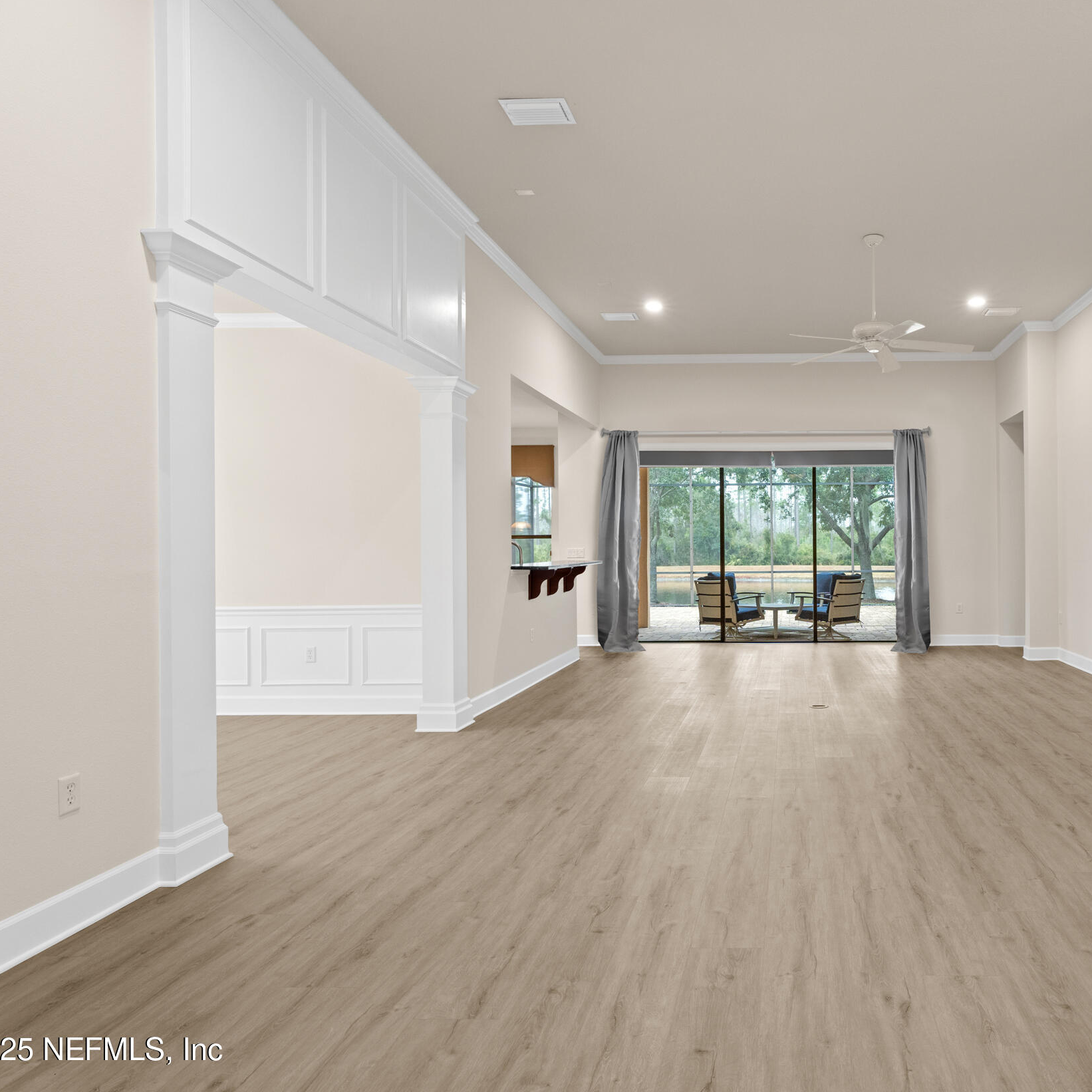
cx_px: 771
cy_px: 545
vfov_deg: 67.5
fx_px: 818
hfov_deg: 64.8
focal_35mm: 23
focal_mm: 17.7
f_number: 8
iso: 640
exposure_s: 1/2.5
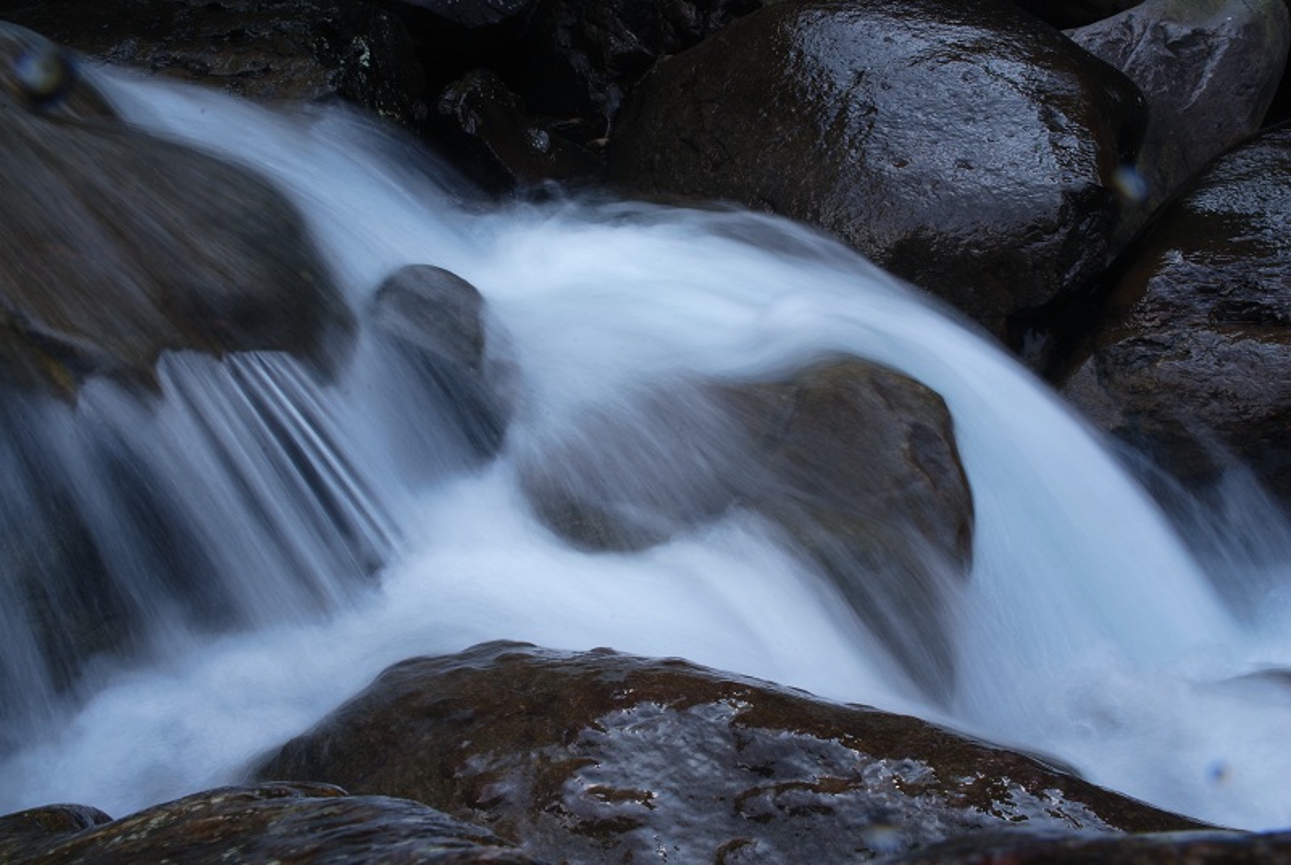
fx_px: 970
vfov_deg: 48.1
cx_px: 646
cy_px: 432
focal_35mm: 27
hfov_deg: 67.3
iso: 100
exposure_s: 1/5
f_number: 22
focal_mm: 18
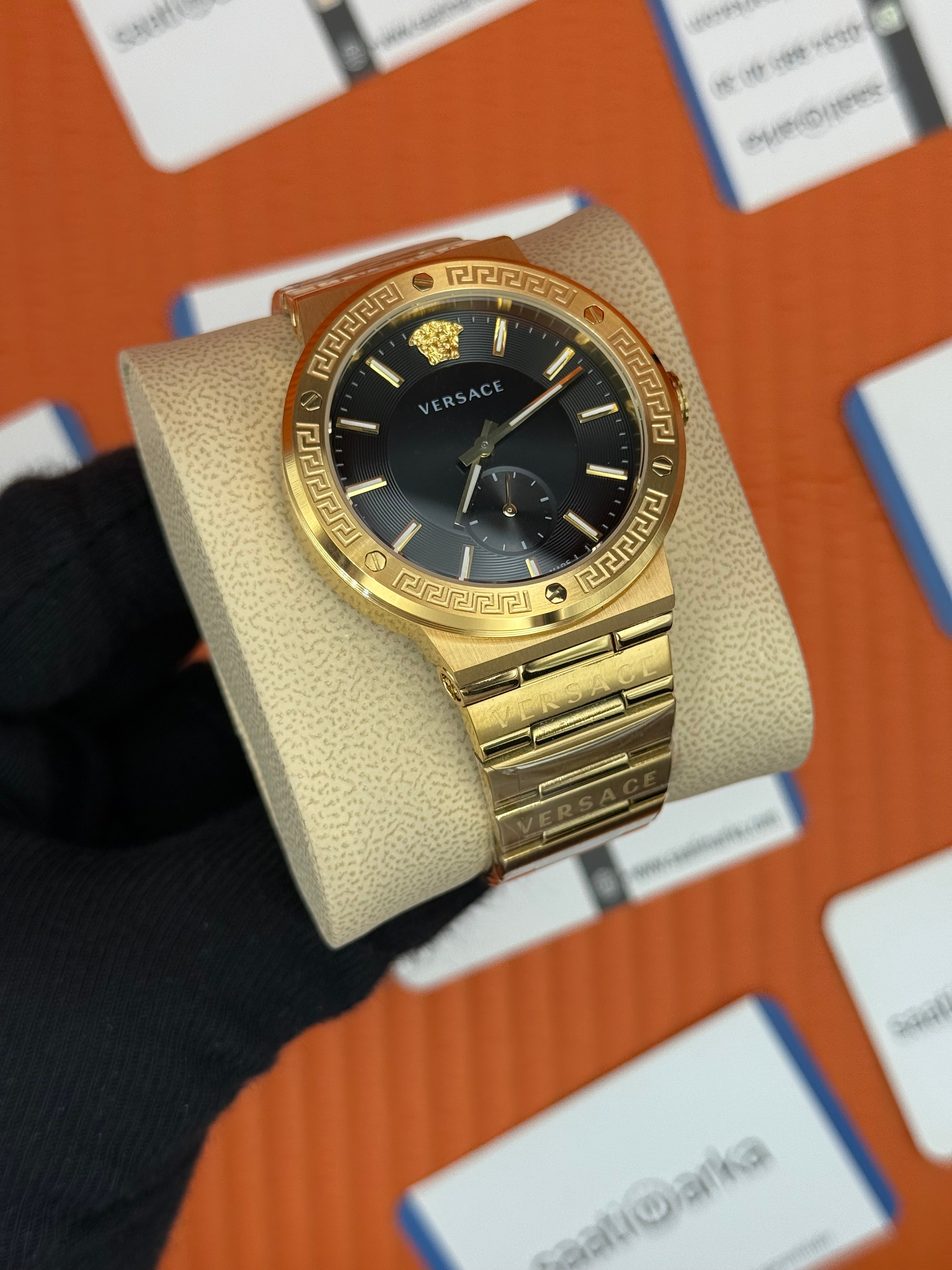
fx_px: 1760
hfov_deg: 30.3
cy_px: 635
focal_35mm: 48
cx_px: 476
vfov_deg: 39.7
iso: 80
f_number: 1.78
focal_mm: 6.76
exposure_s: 1/794
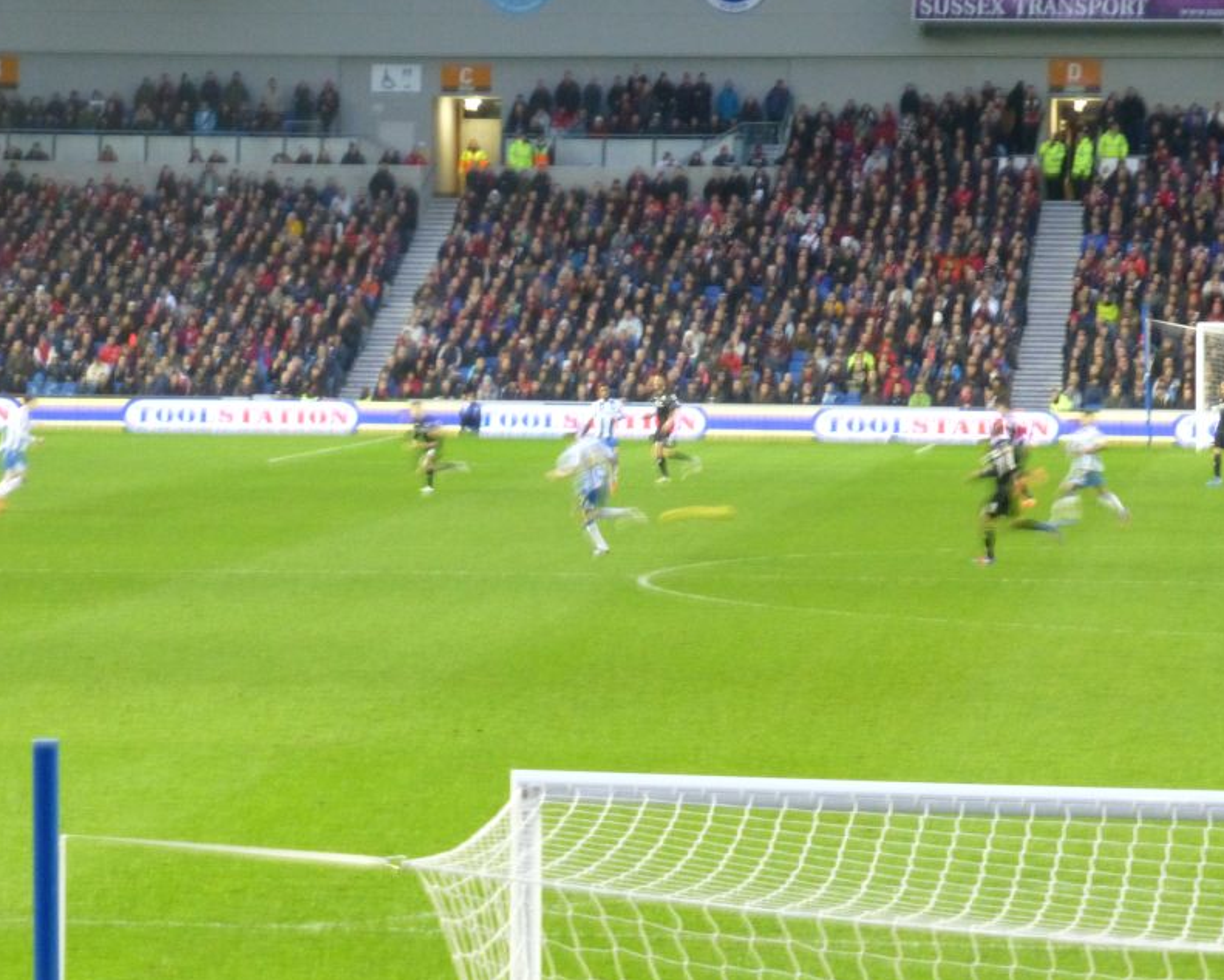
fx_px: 6160
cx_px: 403
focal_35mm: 170
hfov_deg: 11.3
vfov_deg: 9.1
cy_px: 337
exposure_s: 1/15
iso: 500
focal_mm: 20.6
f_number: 5.3
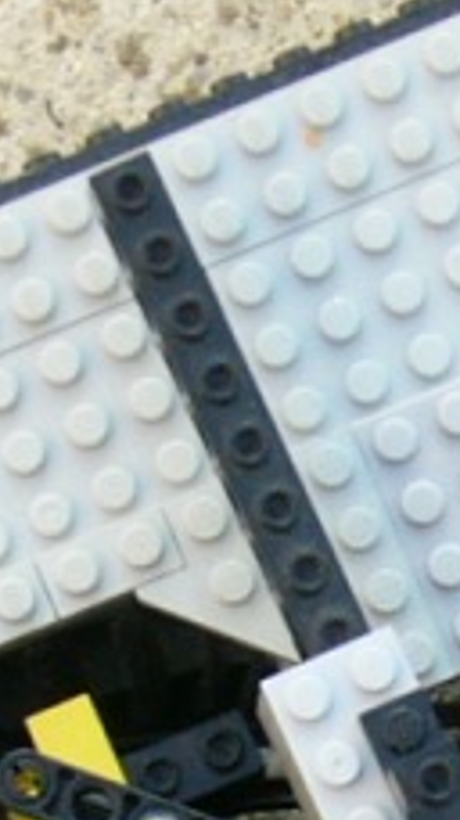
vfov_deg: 5.5
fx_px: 8383
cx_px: 392
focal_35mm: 386
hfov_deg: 3.1
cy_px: 1226
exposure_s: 1/60
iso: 100
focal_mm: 13.1
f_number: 4.3
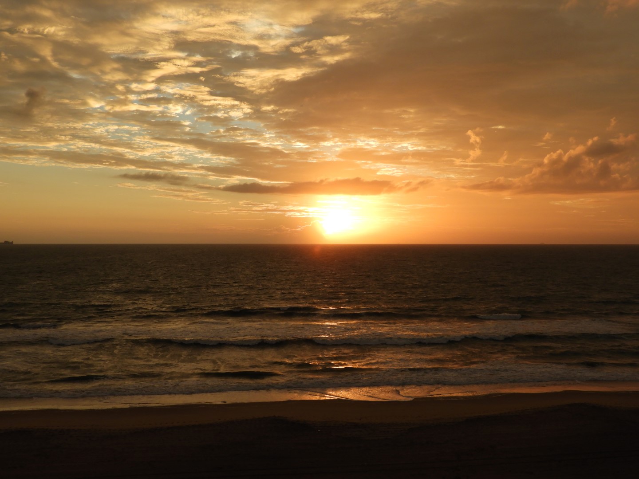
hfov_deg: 46.8
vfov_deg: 36.0
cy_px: 240
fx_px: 738
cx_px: 320
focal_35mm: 40
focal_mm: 7.2
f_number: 3.8
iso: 100
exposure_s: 1/500
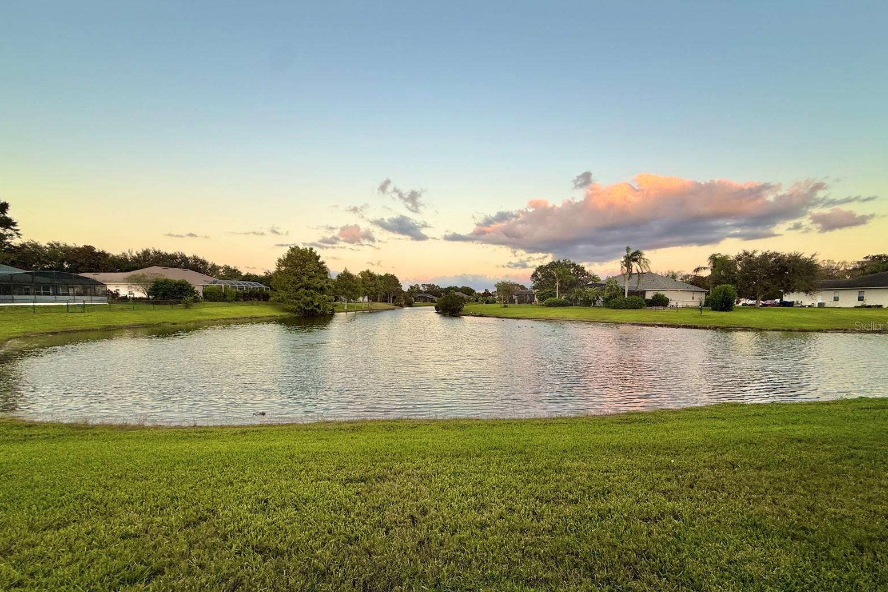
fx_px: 370
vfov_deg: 77.1
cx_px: 451
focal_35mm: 15
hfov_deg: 100.4
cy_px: 325
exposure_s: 1/107
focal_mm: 2.22
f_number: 2.2
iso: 40
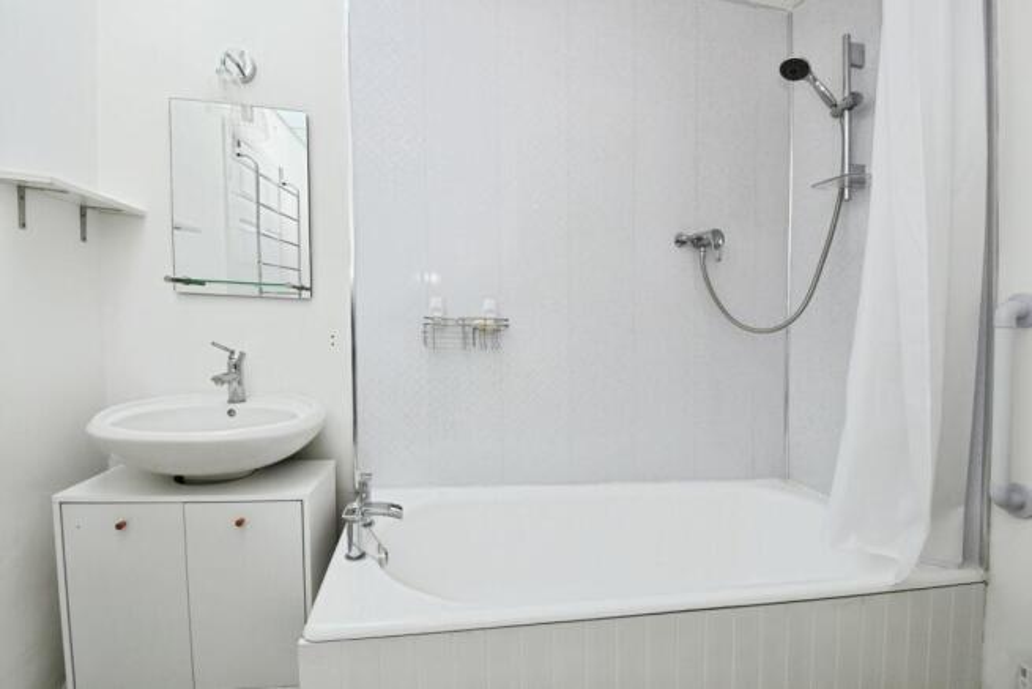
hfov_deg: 100.4
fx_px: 430
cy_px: 344
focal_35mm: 15
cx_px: 516
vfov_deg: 77.4
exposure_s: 1/60
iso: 800
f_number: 7.1
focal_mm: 10
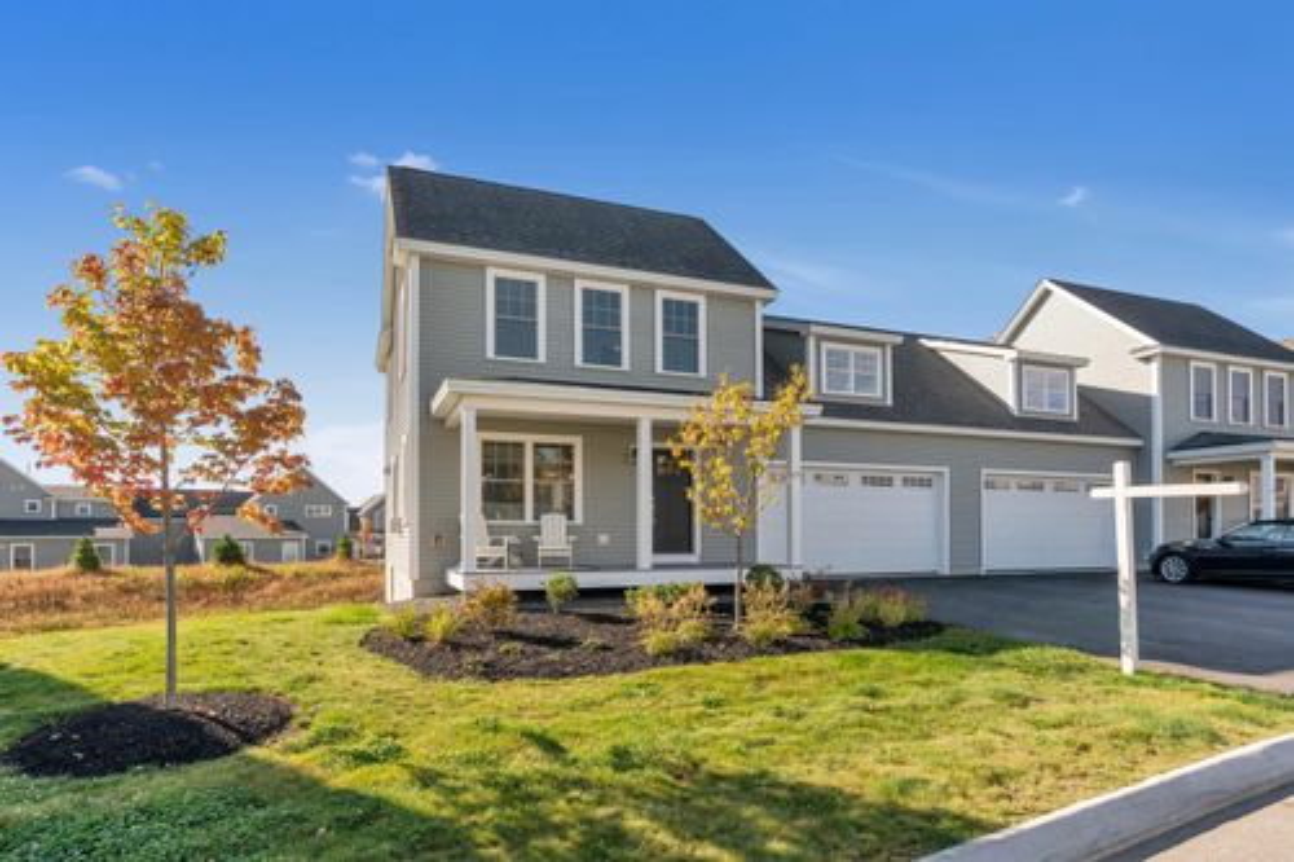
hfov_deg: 86.9
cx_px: 647
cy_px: 431
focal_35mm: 19
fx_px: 683
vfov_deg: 64.5
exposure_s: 1/1000
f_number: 8
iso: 800
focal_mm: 19
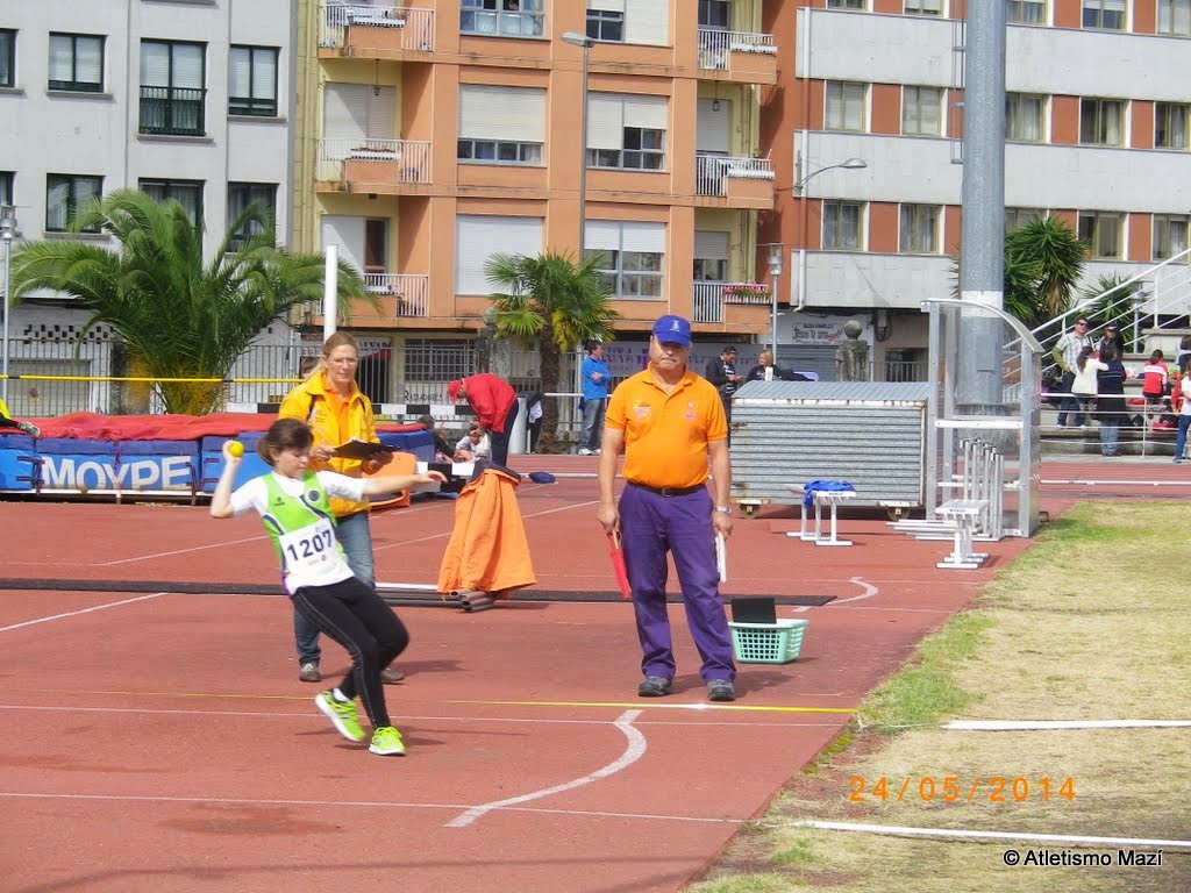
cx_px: 596
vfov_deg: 10.0
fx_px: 5092
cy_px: 446
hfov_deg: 13.3
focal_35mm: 148
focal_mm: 26.2
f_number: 5.6
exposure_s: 1/320
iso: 80
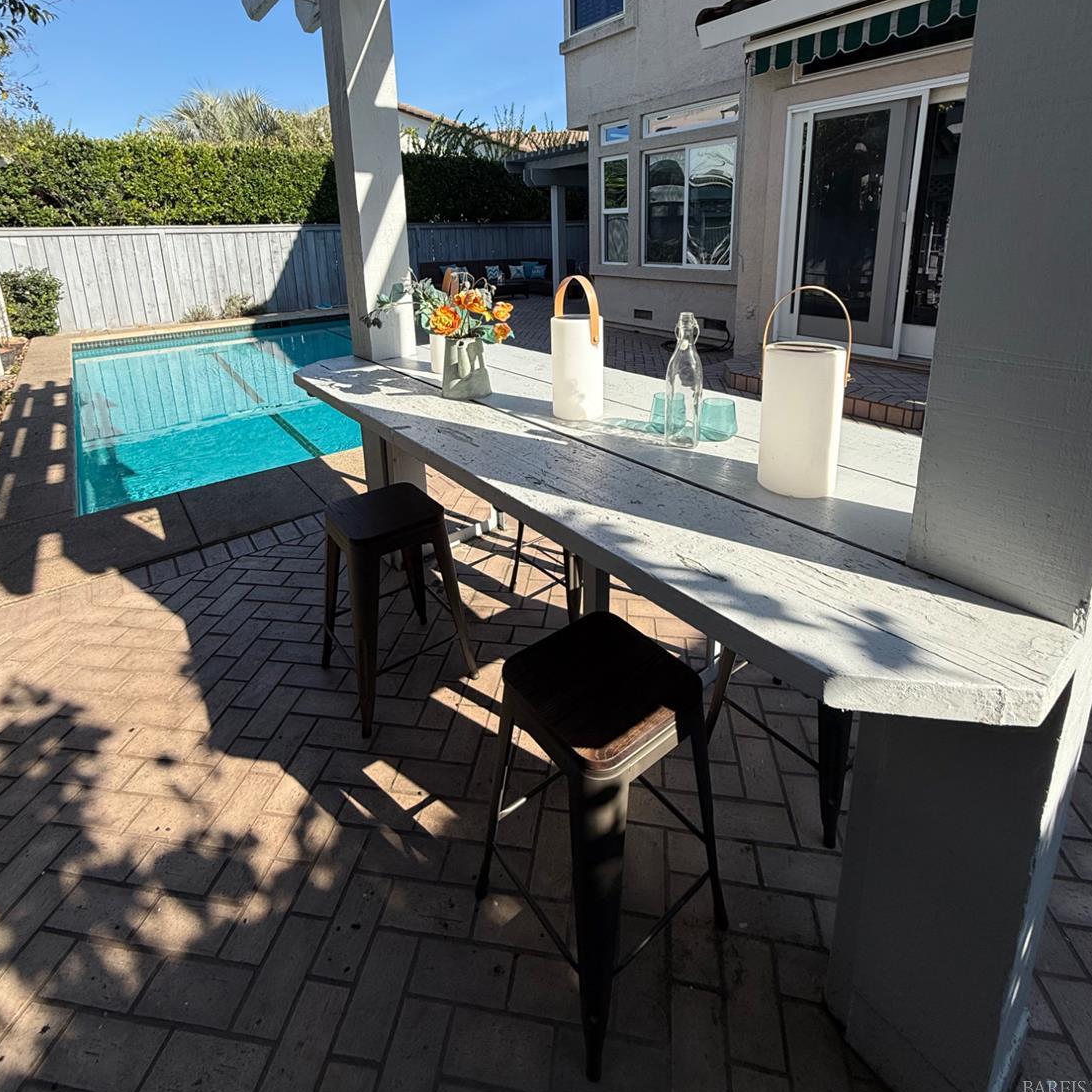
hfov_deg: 84.0
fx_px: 607
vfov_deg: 81.5
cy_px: 374
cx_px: 542
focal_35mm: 17
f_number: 2.2
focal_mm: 2.22
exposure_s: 1/1259
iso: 50
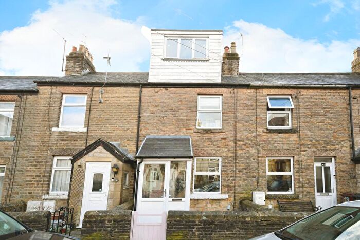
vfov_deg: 64.6
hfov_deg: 86.9
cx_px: 180
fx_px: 190
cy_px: 120
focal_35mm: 19
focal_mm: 13
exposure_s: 1/125
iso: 400
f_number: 8
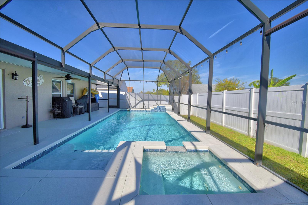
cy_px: 102
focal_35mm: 15
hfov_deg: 100.4
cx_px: 154
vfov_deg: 77.3
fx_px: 128
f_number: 4.5
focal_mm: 10
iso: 100
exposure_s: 1/1000
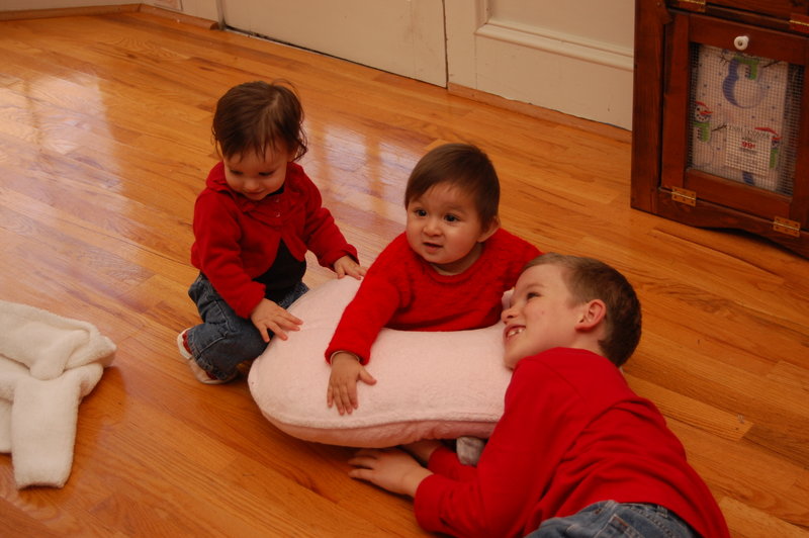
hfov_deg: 35.1
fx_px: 1280
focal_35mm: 57
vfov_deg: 23.7
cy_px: 269
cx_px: 404
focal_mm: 38
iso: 400
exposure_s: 1/60
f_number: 4.8
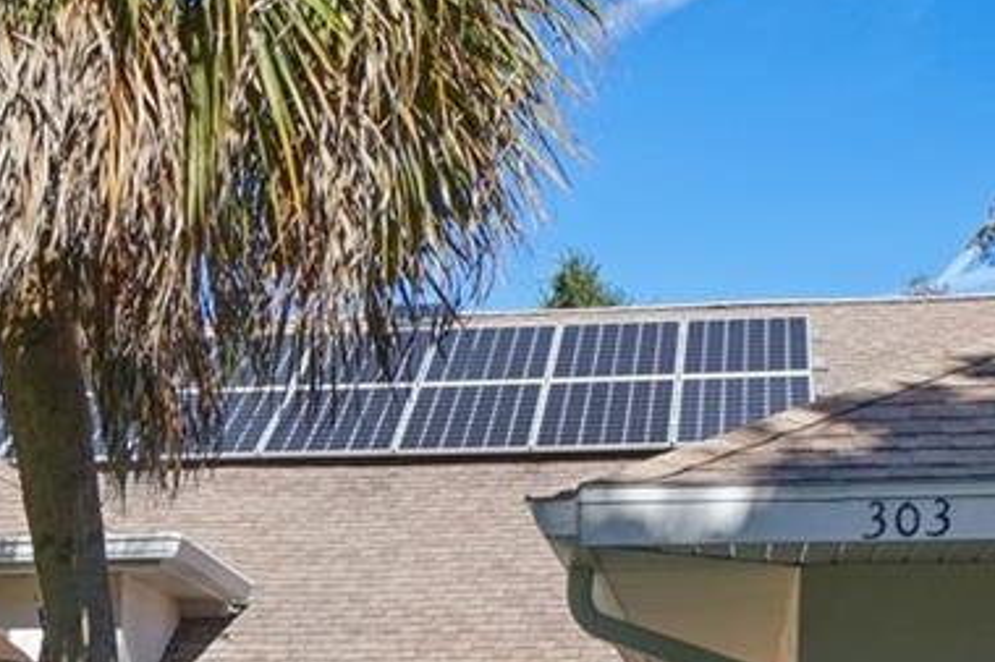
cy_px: 780
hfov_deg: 20.9
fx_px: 2680
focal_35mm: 97
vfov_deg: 13.7
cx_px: 244
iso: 250
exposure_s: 1/400
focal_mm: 24
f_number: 8
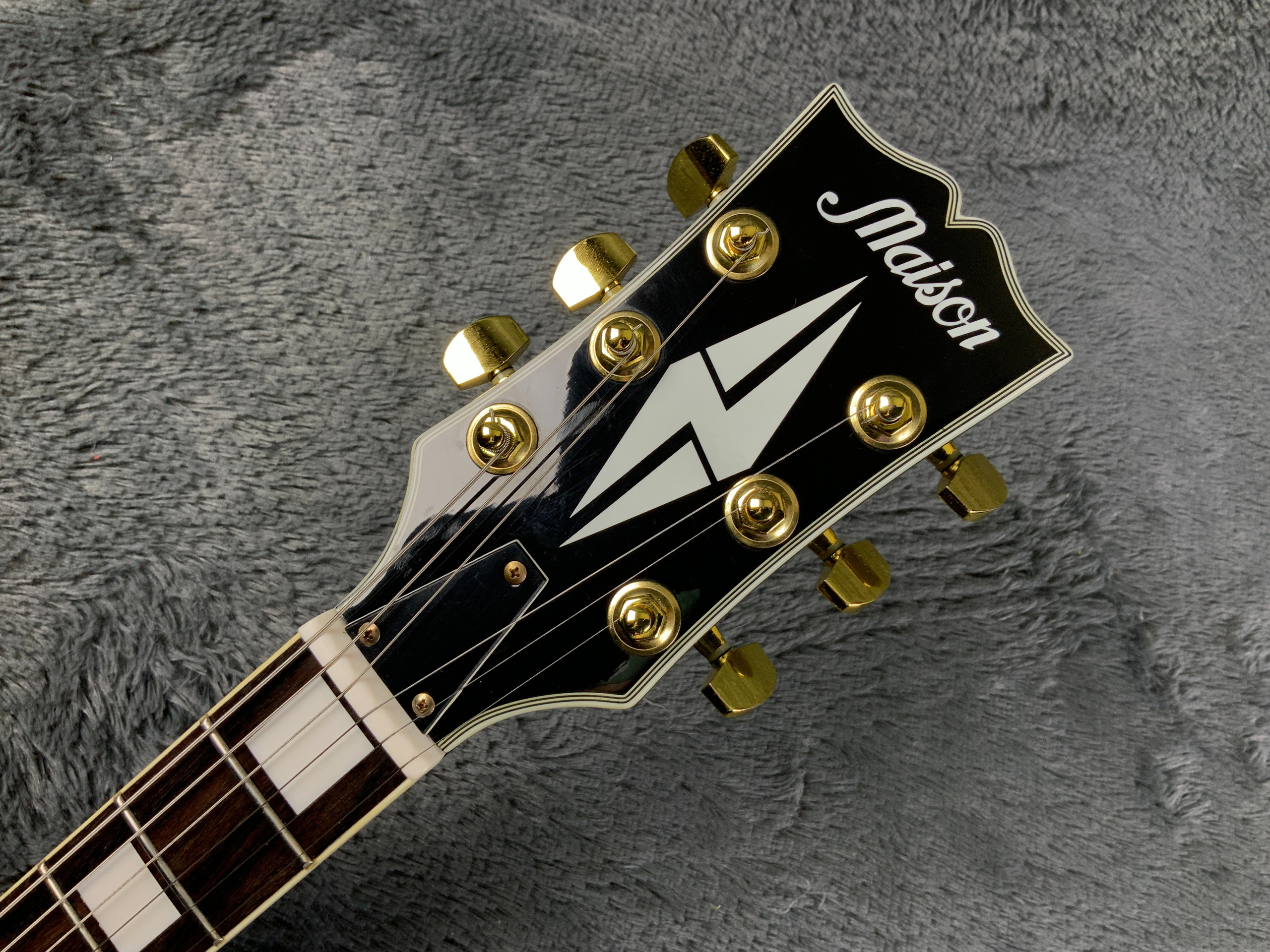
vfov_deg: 48.2
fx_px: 1064
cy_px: 476
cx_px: 635
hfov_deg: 61.7
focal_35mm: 29
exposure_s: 1/50
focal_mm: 3
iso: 40
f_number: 1.8
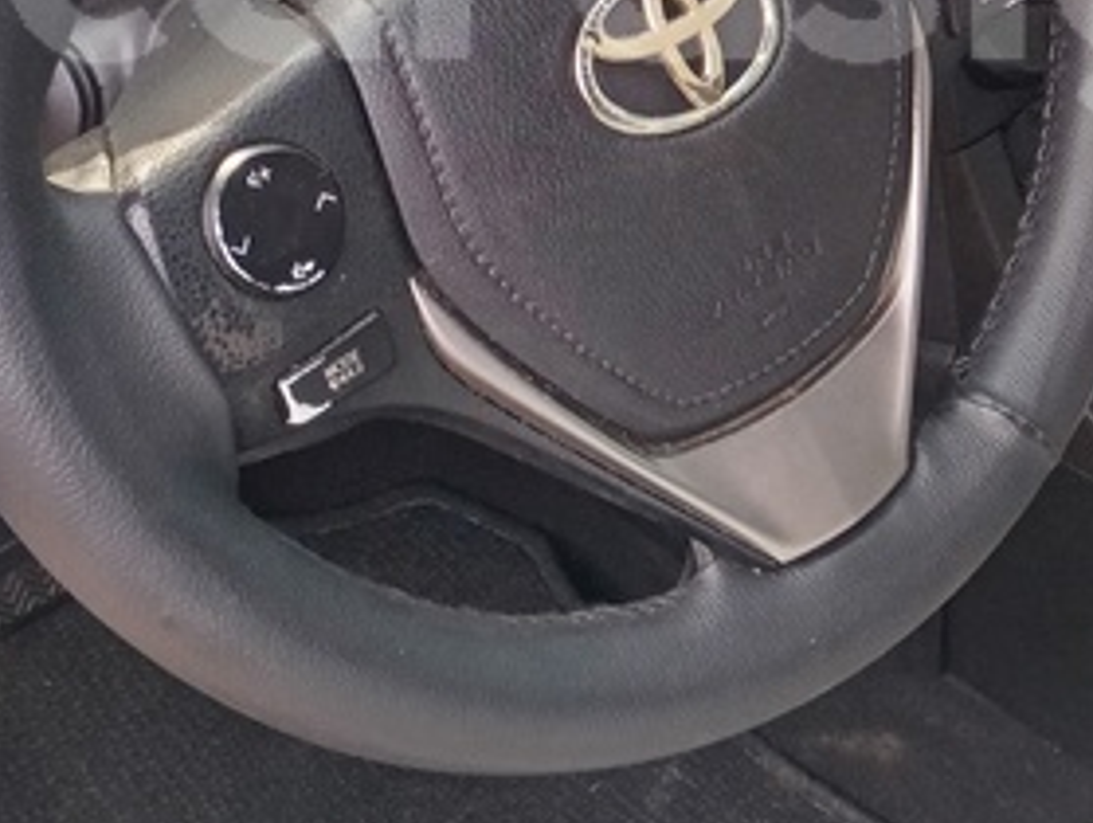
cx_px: 1263
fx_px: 2529
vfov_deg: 18.0
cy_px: -20
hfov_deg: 22.7
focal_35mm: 80
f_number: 1.8
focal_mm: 4.27
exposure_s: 1/100
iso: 114
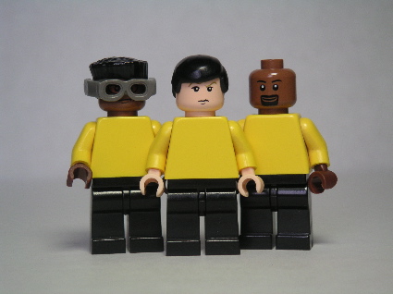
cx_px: 196
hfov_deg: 17.7
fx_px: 1259
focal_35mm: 111
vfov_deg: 13.3
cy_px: 147
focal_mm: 17.1
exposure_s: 1/111
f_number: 3.6
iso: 80
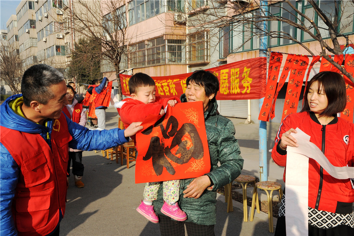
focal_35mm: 38
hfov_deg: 50.7
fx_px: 373
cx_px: 177
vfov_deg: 35.0
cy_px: 118
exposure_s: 1/1000
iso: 1250
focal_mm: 38
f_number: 16
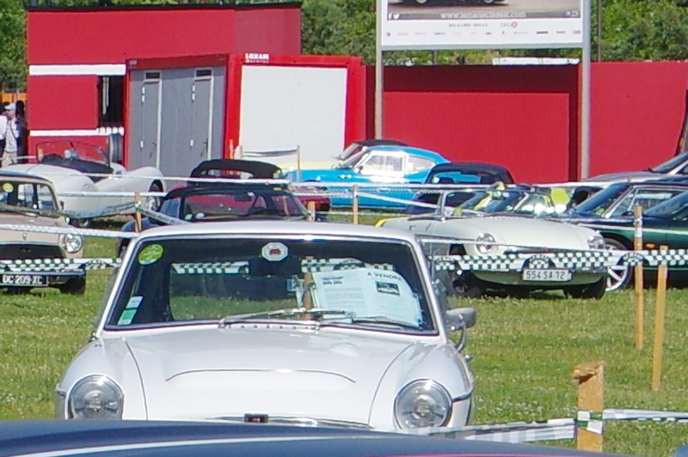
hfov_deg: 5.9
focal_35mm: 346
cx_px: -256
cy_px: 1150
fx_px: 6607
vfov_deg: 3.9
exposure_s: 1/400
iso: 200
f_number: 10
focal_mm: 31
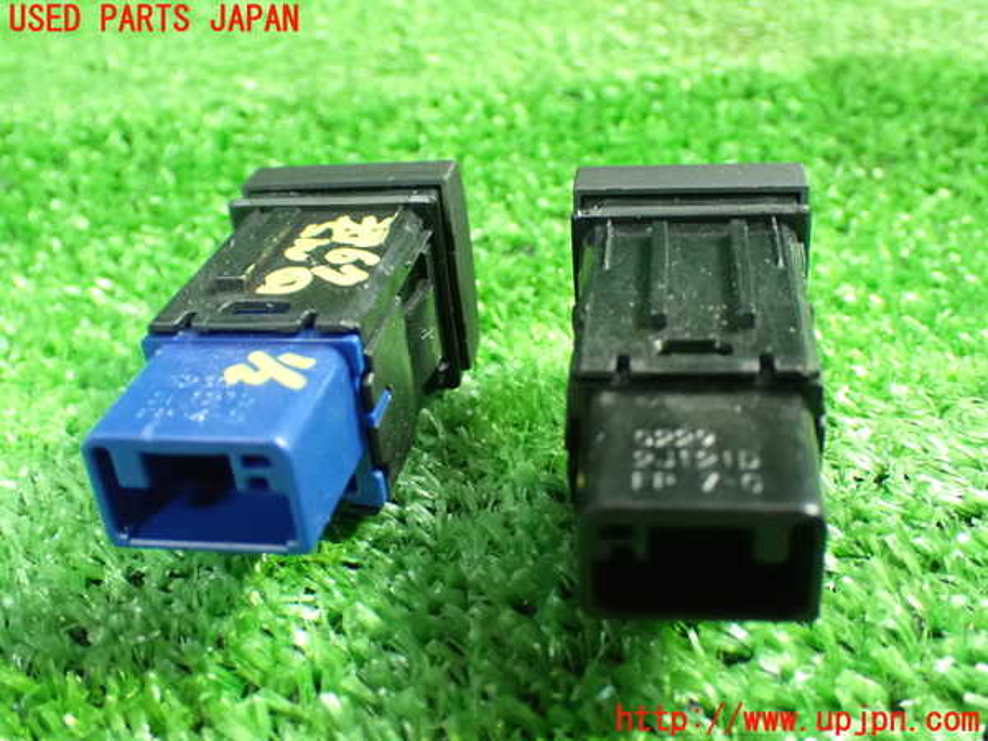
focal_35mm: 41
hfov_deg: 45.8
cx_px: 494
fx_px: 1170
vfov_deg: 35.1
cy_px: 370
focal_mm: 7.31
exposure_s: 1/30
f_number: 2.8
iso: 1600
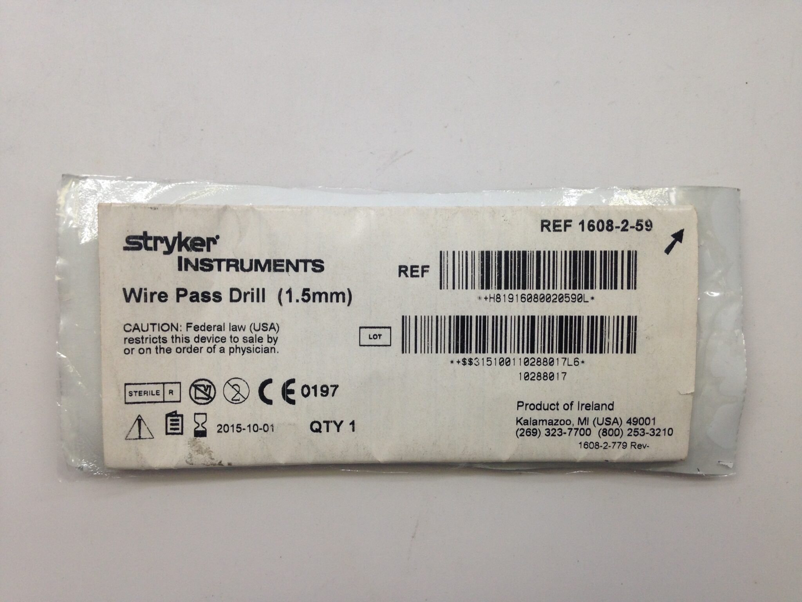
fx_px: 765
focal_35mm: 33
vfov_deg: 42.9
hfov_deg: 55.4
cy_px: 301
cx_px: 401
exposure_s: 1/60
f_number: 2.4
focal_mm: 4.12
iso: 64
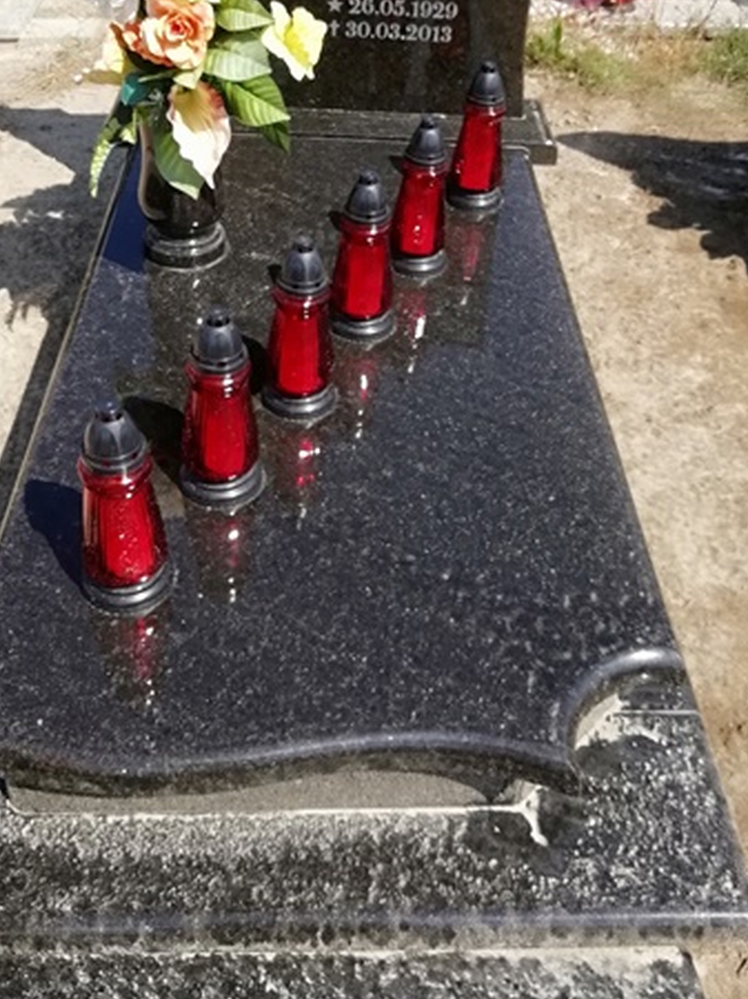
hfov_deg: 38.6
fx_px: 1067
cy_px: 322
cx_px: 388
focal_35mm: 37
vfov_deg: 49.2
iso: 50
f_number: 2.2
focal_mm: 3.21
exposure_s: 1/1013
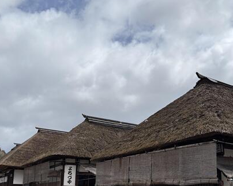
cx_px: 130
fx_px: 303
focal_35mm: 44
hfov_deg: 41.9
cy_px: 142
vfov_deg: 33.4
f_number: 1.6
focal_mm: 5.96
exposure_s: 1/5618
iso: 50
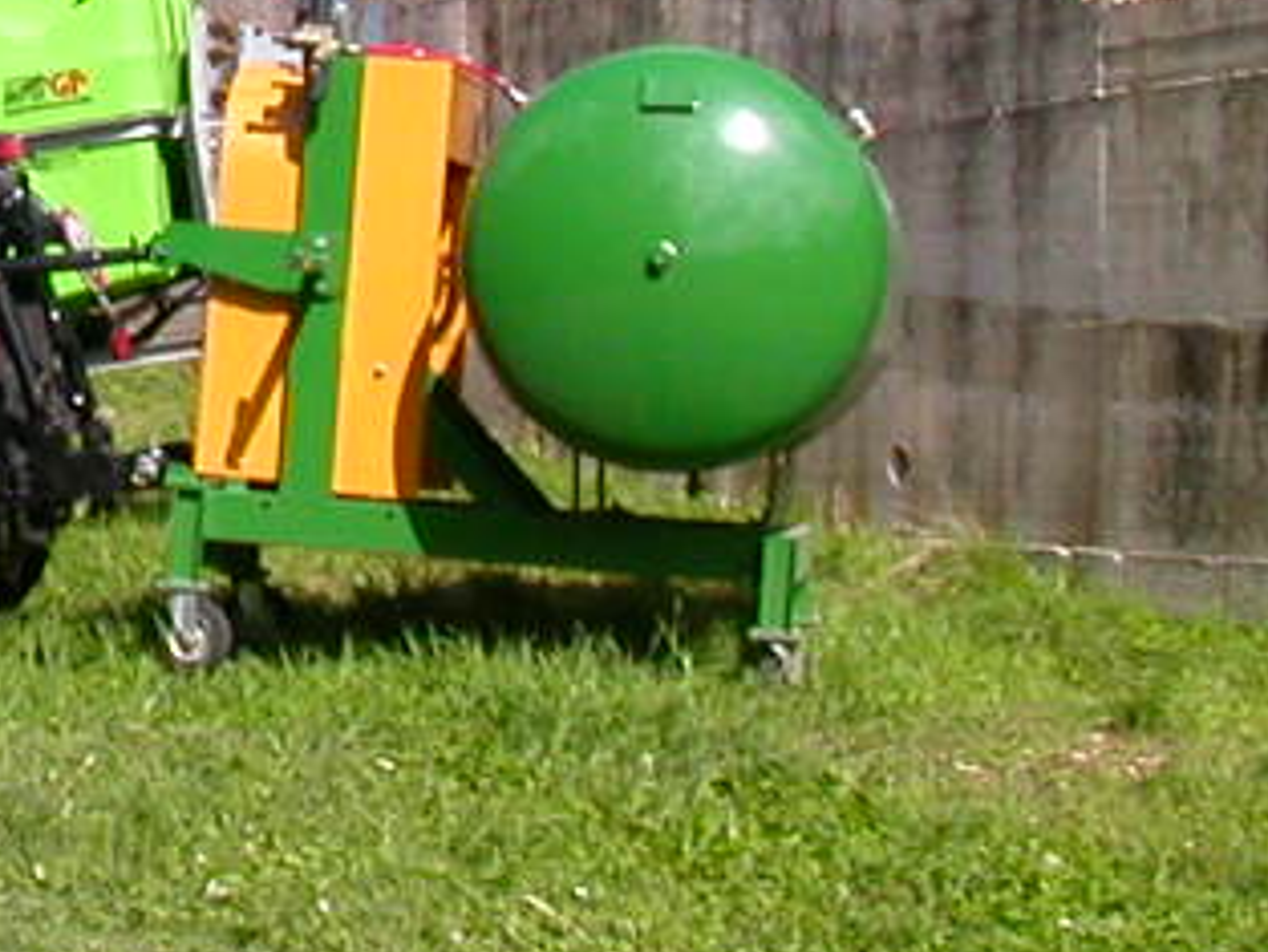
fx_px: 4434
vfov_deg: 12.2
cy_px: 69
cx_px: -344
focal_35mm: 121
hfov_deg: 15.5
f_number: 4.5
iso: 100
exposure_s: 1/548
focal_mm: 5.6
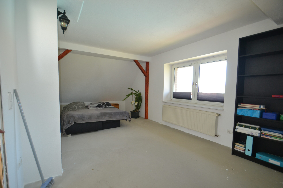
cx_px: 142
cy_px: 94
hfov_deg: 100.4
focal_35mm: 15
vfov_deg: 77.3
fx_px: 118
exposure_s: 1/60
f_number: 4
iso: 400
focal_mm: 10
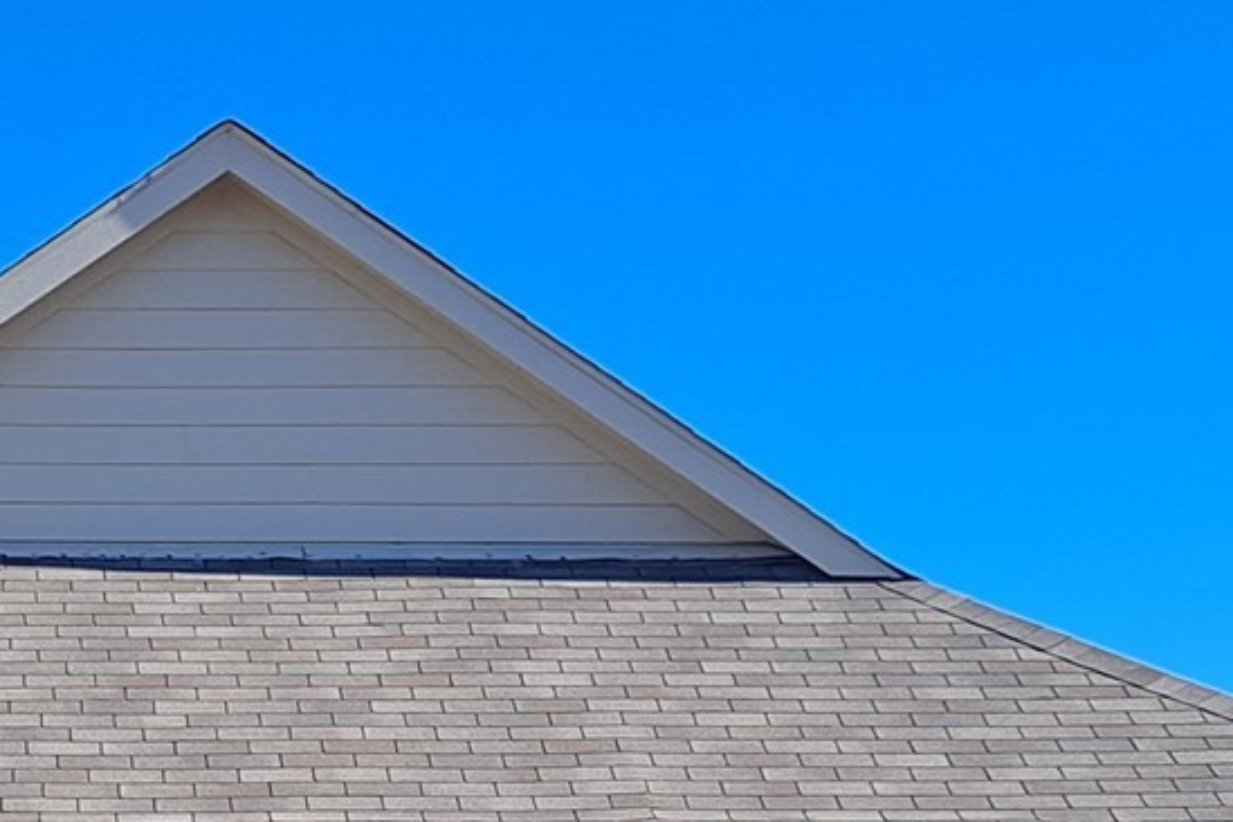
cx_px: 209
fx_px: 3322
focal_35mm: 97
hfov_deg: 20.7
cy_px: 1273
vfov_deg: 13.2
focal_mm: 4.6
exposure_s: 1/706
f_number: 2
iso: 32
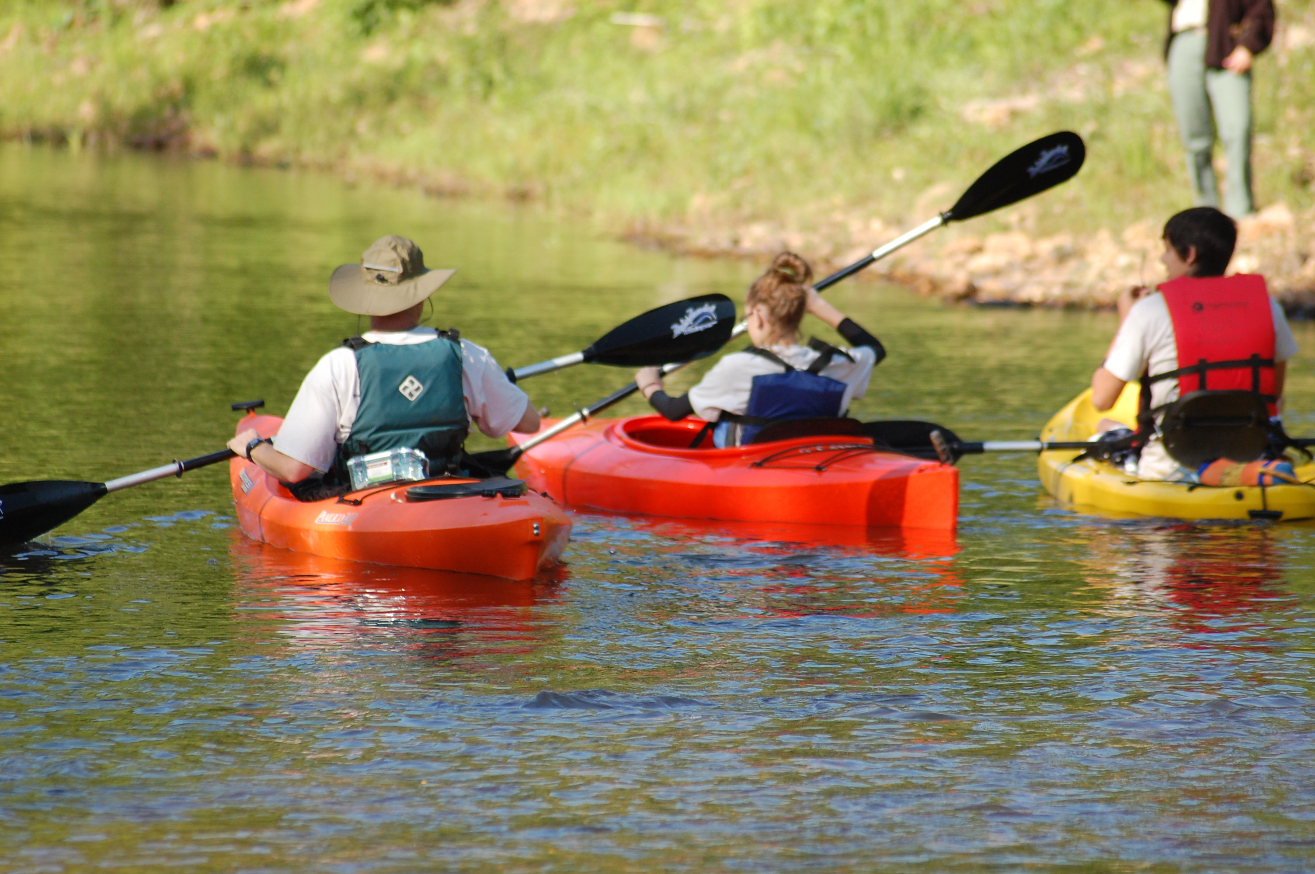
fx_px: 10675
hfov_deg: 7.0
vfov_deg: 4.7
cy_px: 437
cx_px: 658
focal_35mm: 292
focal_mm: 195
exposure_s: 1/800
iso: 400
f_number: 5
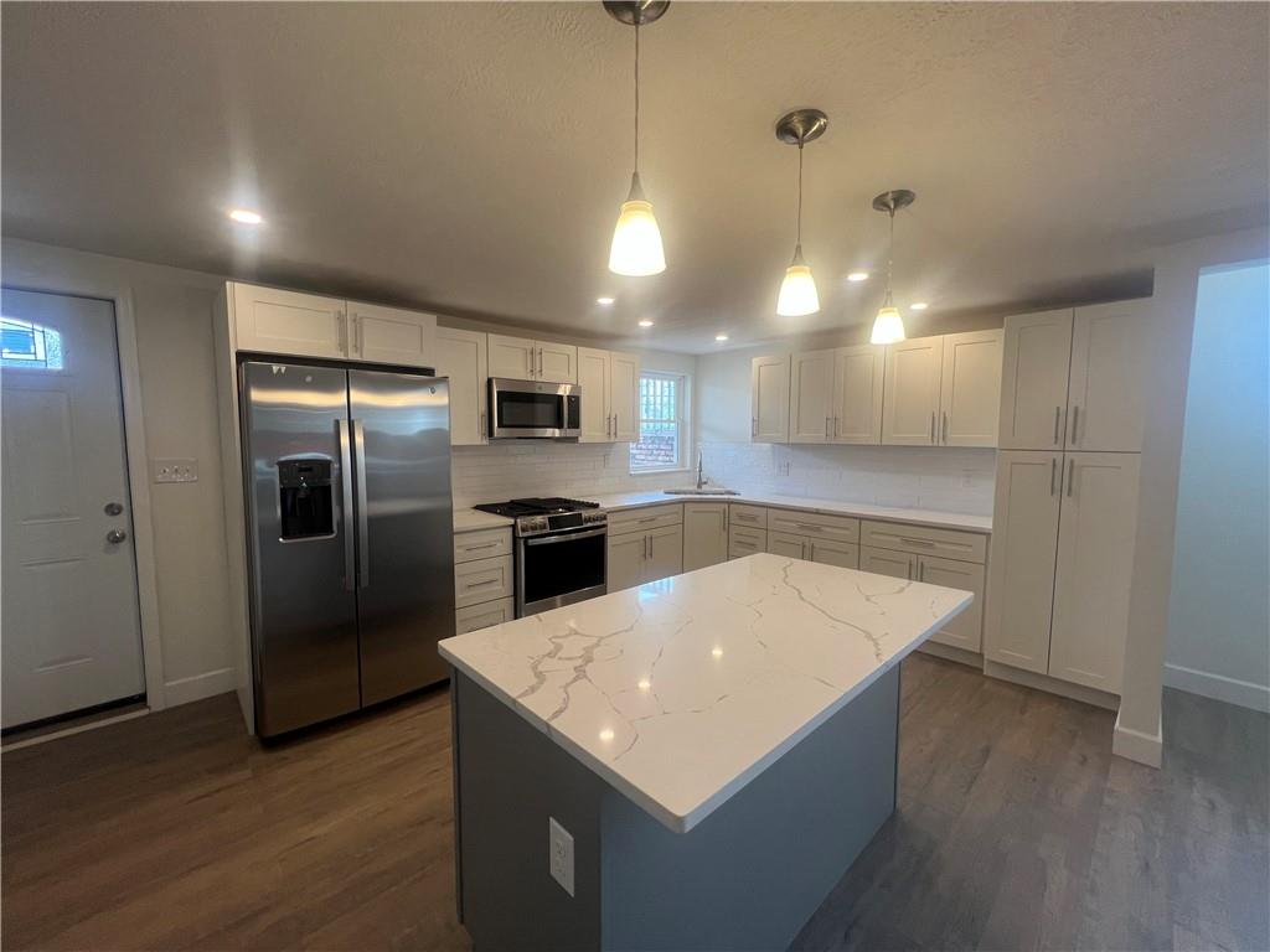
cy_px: 476
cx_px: 635
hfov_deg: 106.2
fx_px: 477
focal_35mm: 13
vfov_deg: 89.9
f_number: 1.8
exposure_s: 1/120
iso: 100
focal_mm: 1.57
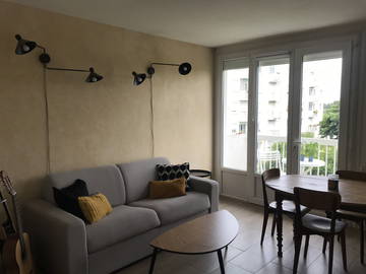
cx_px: 183
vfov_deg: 49.7
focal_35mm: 28
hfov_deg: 63.4
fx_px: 296
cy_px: 137
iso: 20
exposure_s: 1/361
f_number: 1.8
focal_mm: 3.99
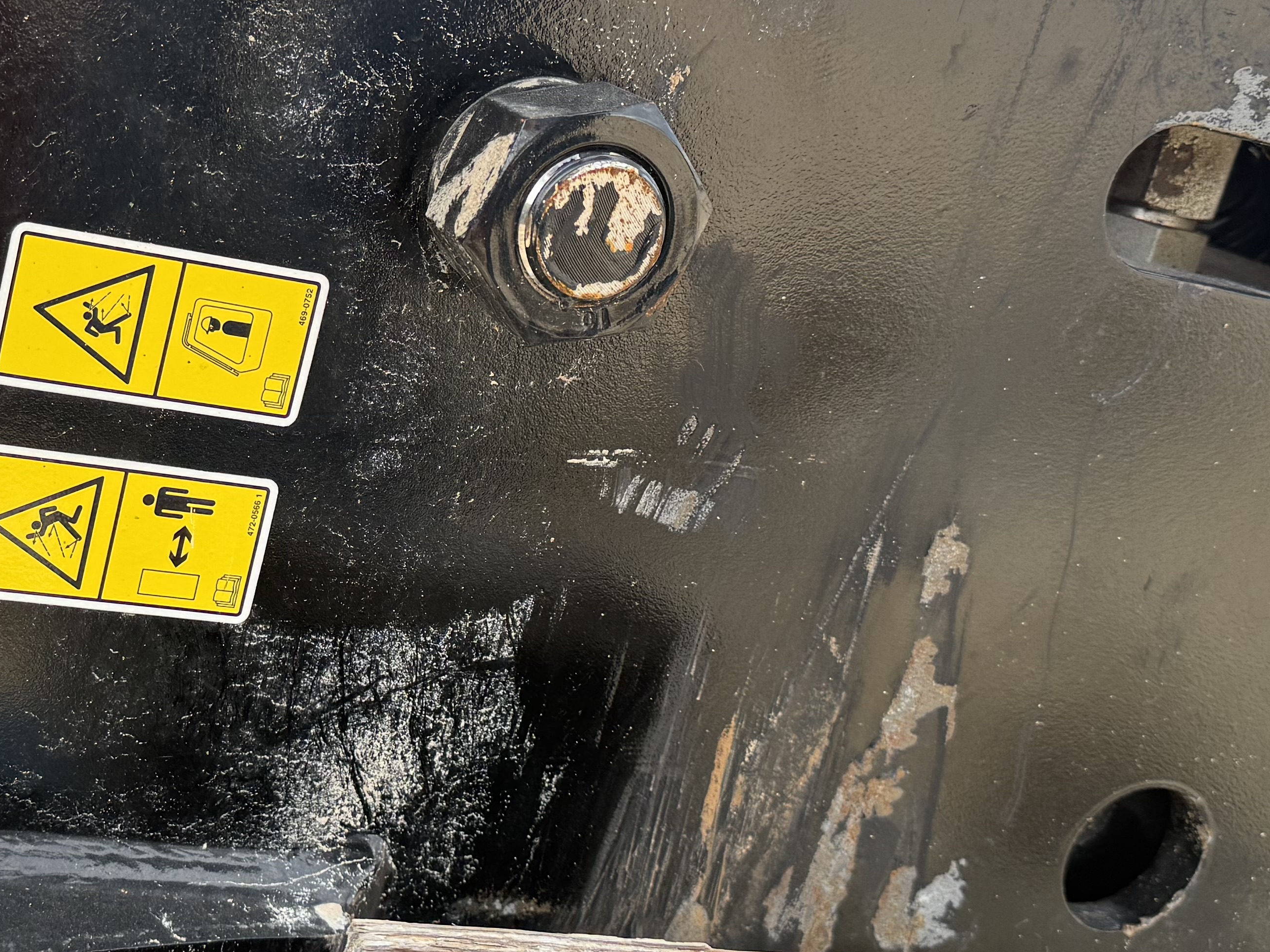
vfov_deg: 27.5
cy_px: 430
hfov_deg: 35.2
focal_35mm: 53
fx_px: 1944
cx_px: 276
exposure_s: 1/660
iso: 100
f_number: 1.78
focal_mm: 6.76
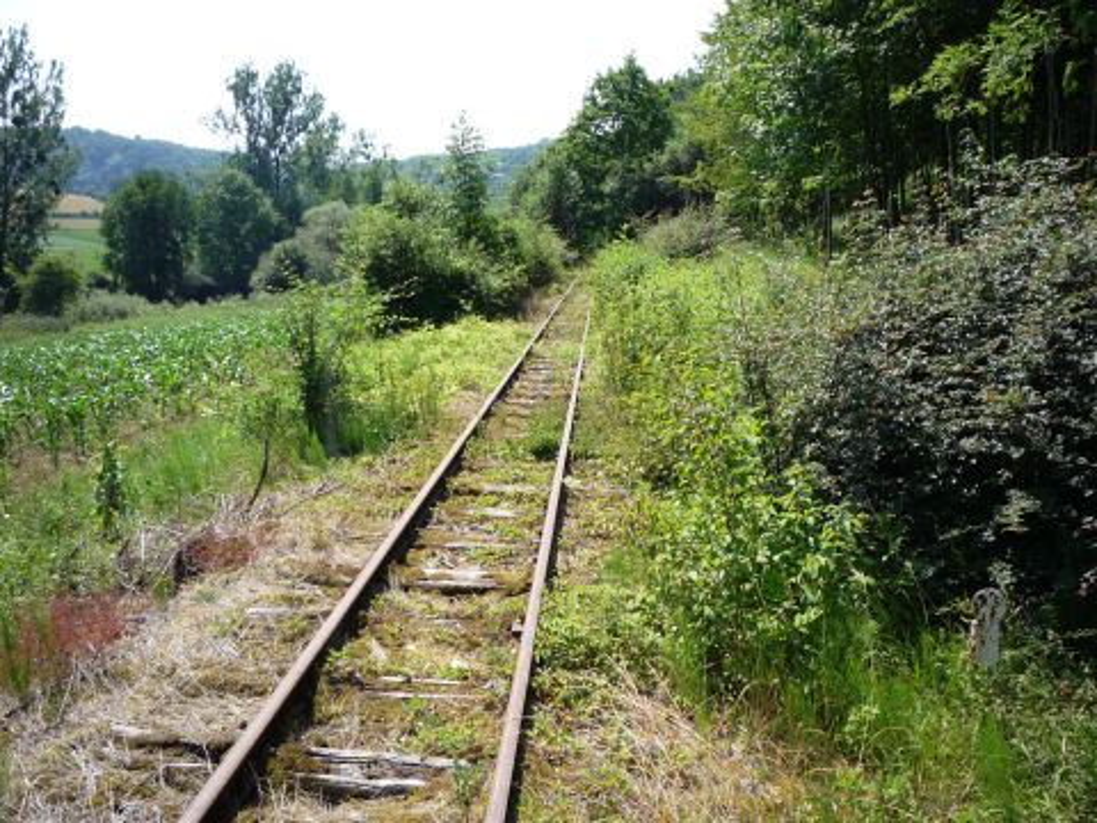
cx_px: 548
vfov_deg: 44.2
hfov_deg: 56.8
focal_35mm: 32
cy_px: 412
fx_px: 1014
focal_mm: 5.2
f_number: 4
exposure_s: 1/400
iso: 100
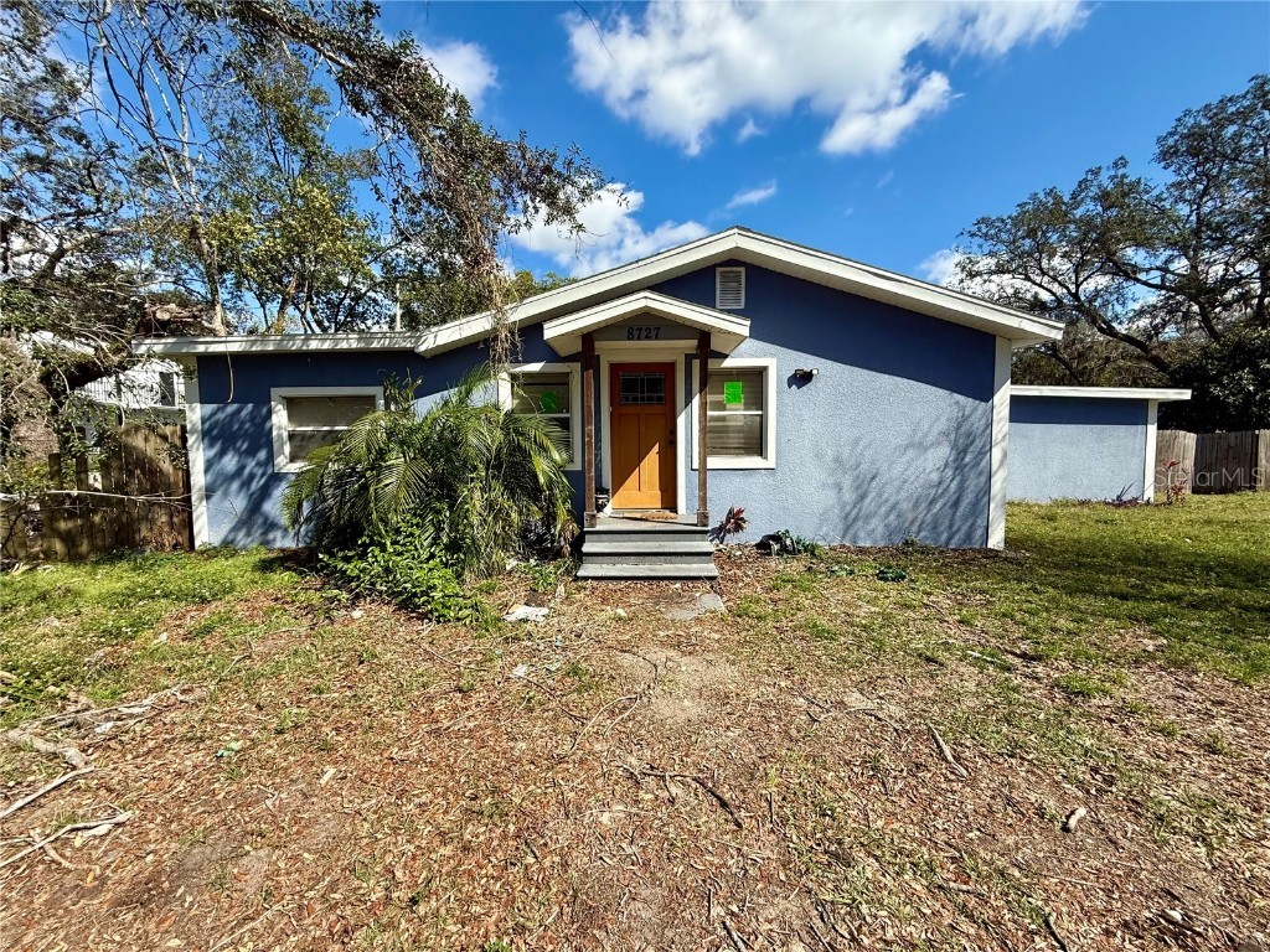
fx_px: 514
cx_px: 635
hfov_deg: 102.1
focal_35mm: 14
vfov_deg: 85.7
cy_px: 476
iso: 50
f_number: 2.2
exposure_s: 1/1431
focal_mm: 2.22
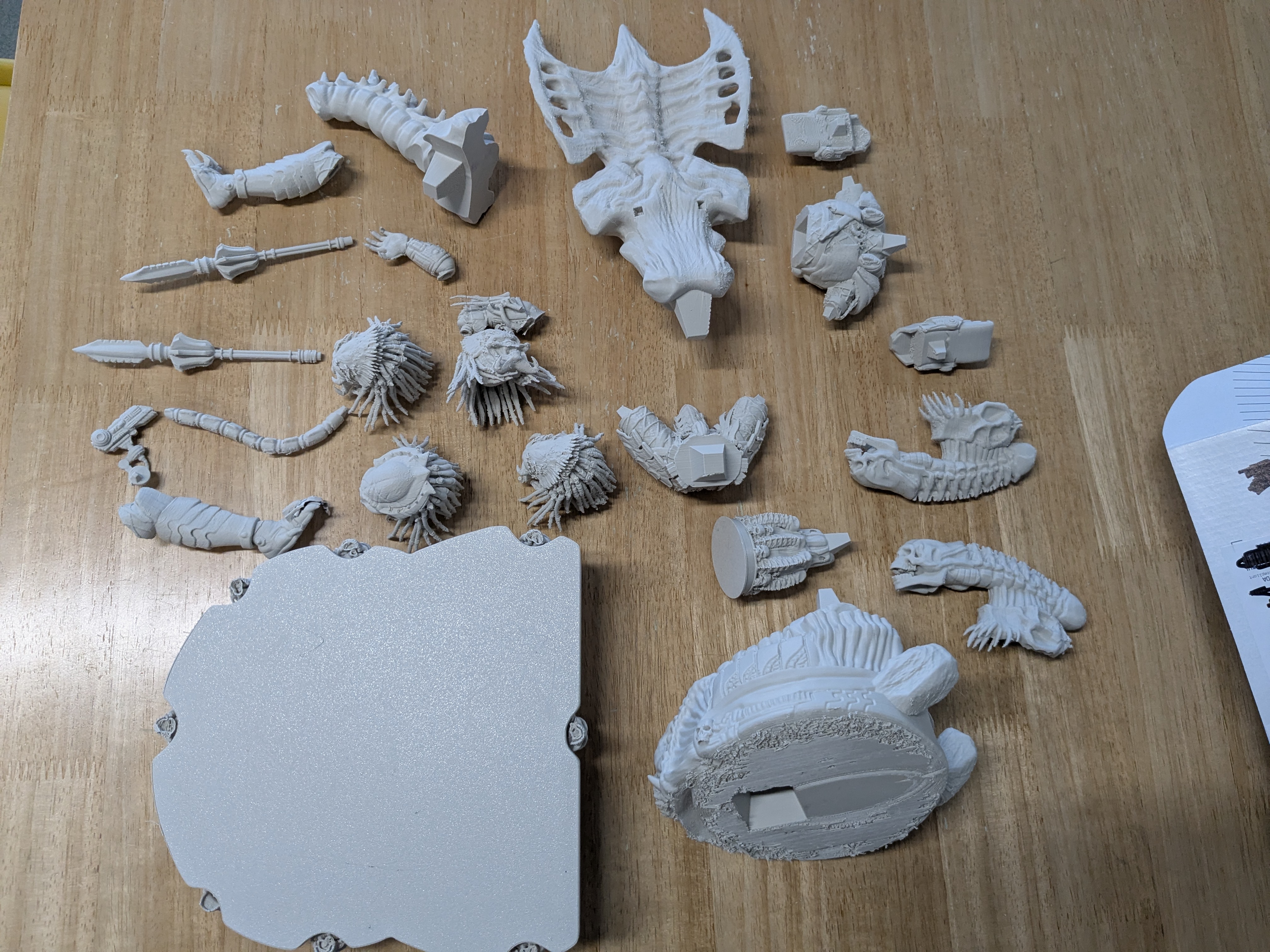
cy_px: 476
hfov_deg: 65.3
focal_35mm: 27
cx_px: 635
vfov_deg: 51.4
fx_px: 991
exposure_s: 1/99.9
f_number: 1.73
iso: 249
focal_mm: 4.38
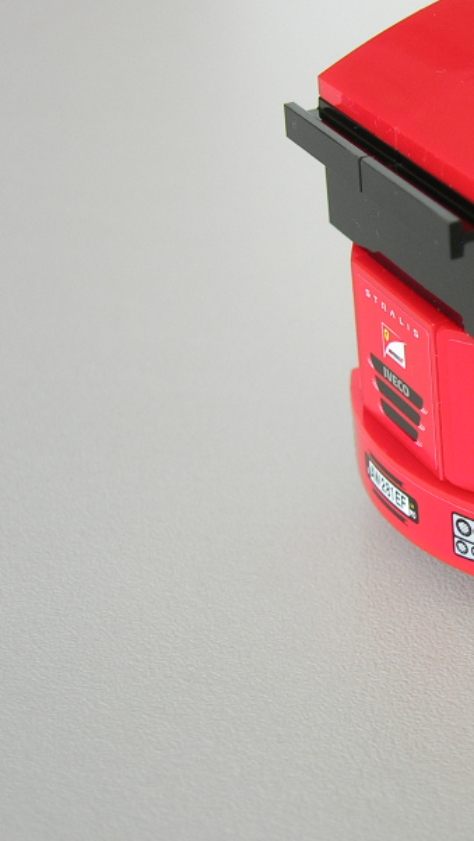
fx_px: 1697
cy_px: 341
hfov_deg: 14.9
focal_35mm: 76
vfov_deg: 27.8
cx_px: 682
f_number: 2.9
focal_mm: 8.5
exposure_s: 1/11.2
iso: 64
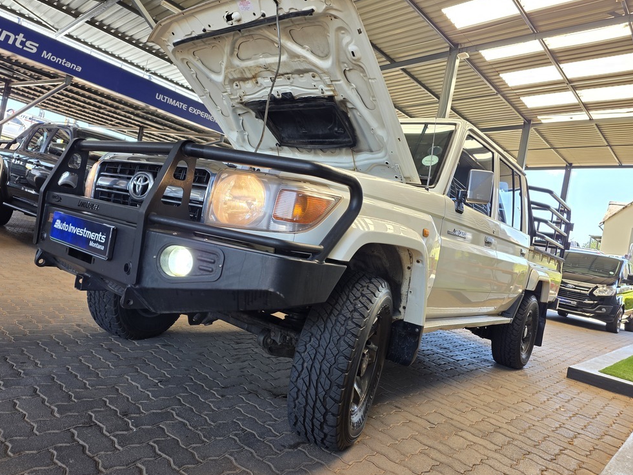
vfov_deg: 56.8
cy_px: 234
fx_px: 439
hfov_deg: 71.6
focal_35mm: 24
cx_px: 305
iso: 64
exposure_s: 1/180
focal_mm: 6.25
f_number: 1.7
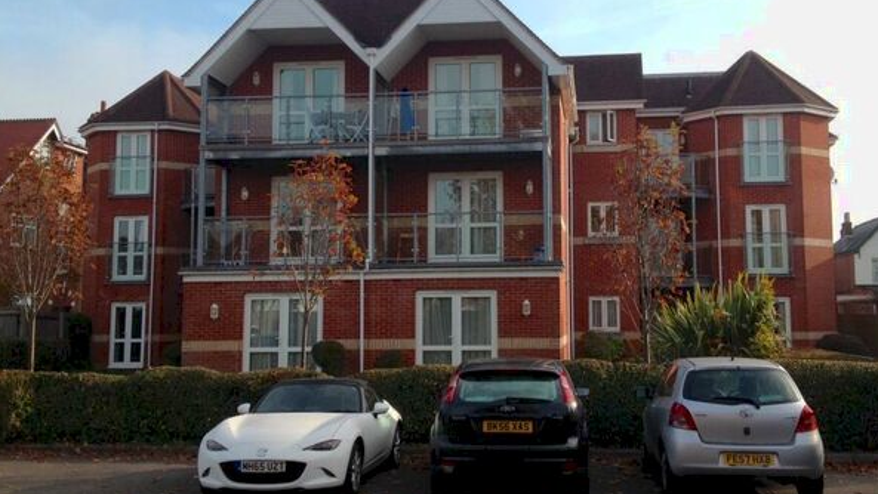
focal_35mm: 45
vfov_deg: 26.5
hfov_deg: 45.4
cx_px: 492
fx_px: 1048
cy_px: 215
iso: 50
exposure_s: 1/1151
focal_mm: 4.28
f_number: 2.4
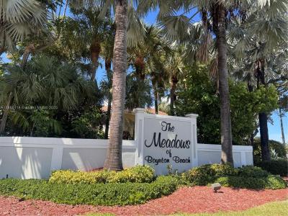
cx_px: 144
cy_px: 108
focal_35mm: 24
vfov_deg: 56.8
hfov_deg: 71.6
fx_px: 200
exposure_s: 1/1339
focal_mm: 6.76
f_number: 1.78
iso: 80
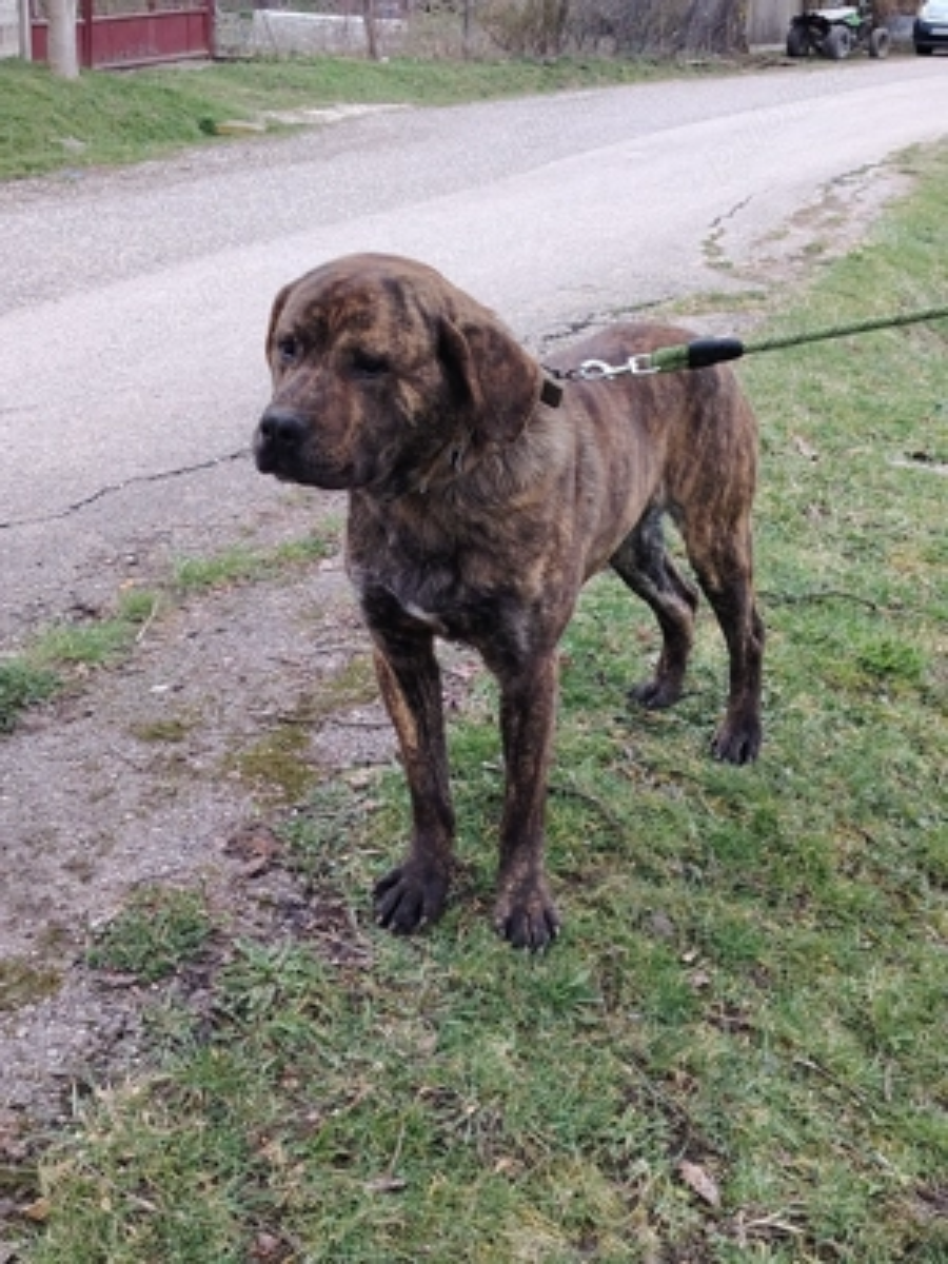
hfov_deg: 32.9
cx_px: 474
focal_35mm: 44
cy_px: 632
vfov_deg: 42.9
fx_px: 1607
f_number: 1.75
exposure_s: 1/100
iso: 806
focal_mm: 5.25
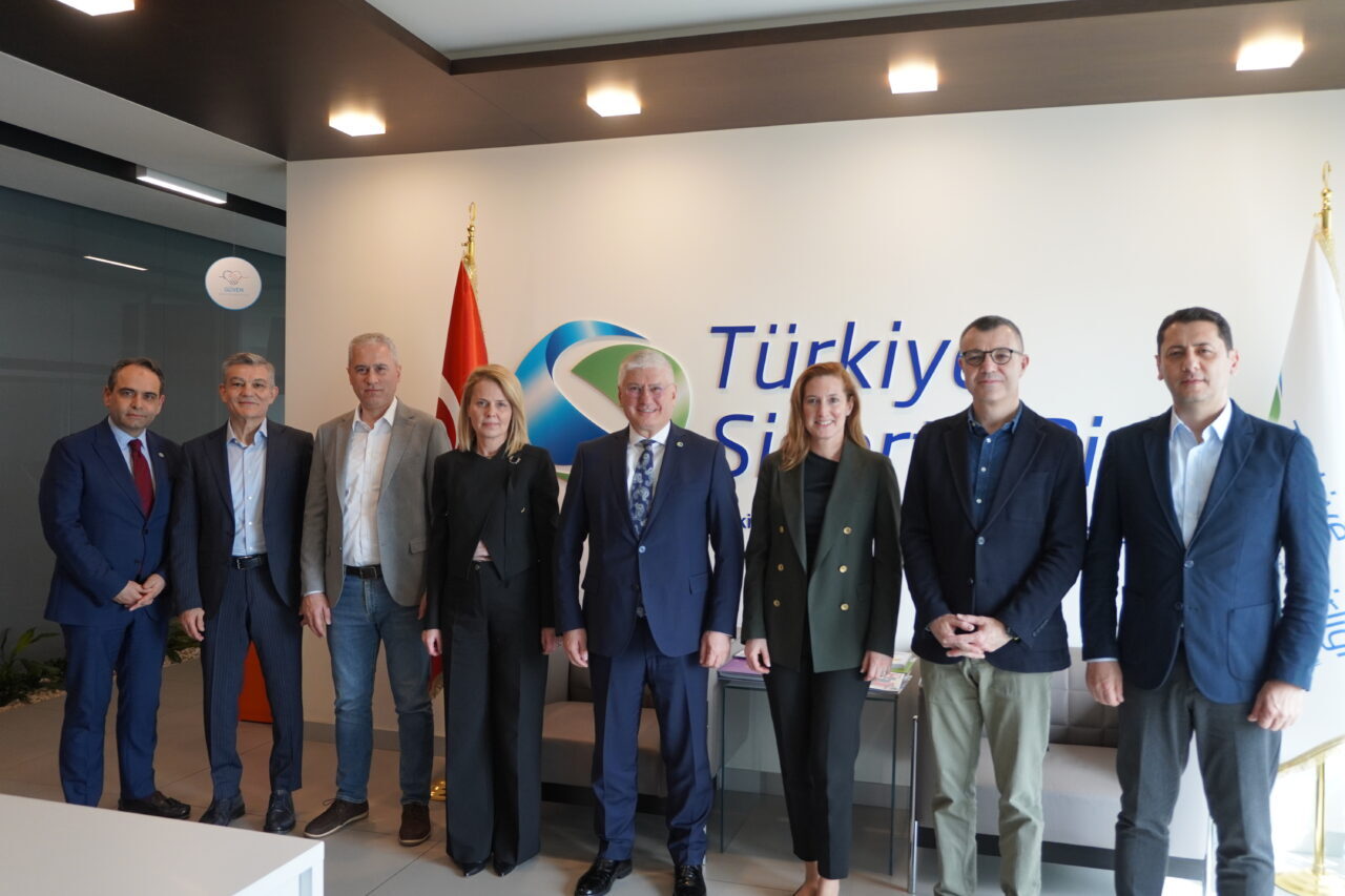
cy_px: 448
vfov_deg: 43.6
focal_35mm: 30
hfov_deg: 61.9
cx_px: 672
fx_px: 1121
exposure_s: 1/160
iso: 800
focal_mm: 20
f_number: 4
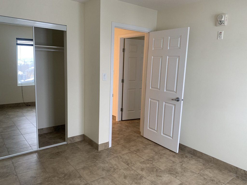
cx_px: 124
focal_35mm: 26
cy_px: 92
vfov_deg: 53.1
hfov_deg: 67.3
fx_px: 186
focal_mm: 4.25
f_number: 1.8
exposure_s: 1/91
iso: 100
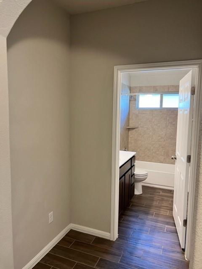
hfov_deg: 53.1
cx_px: 101
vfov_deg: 67.3
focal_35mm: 26
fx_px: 202
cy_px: 134
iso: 200
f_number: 1.5
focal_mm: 5.7
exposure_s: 1/60
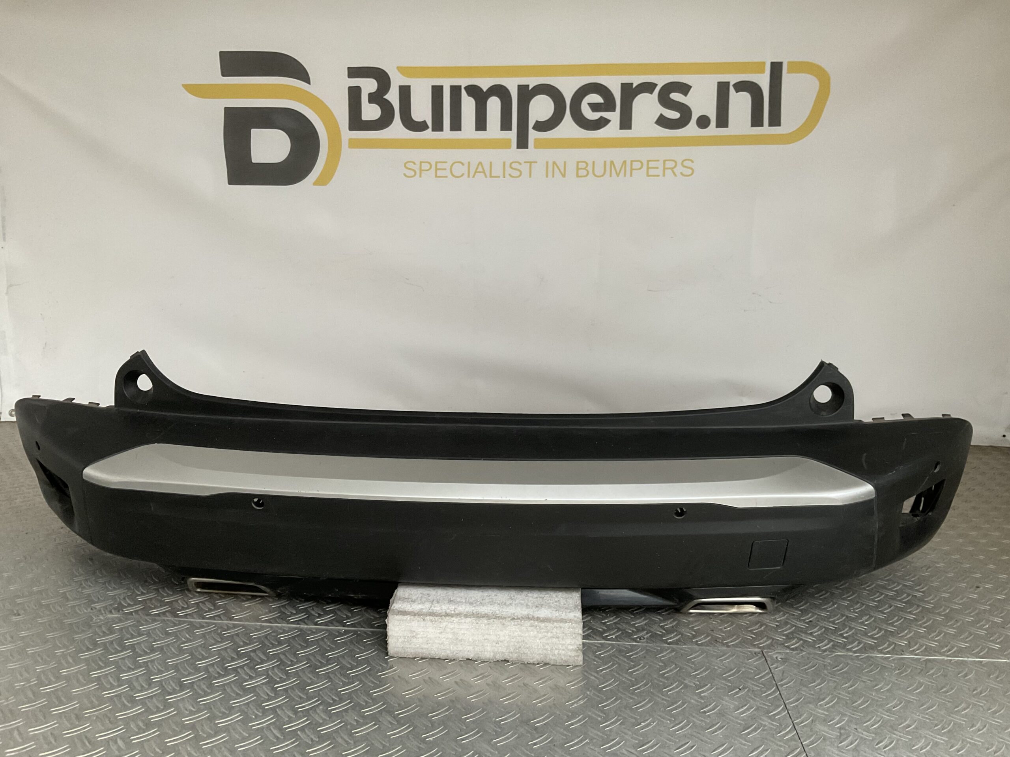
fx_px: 846
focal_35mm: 29
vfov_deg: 48.2
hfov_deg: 61.7
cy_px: 378
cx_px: 505
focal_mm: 3
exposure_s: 1/50
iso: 160
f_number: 1.8
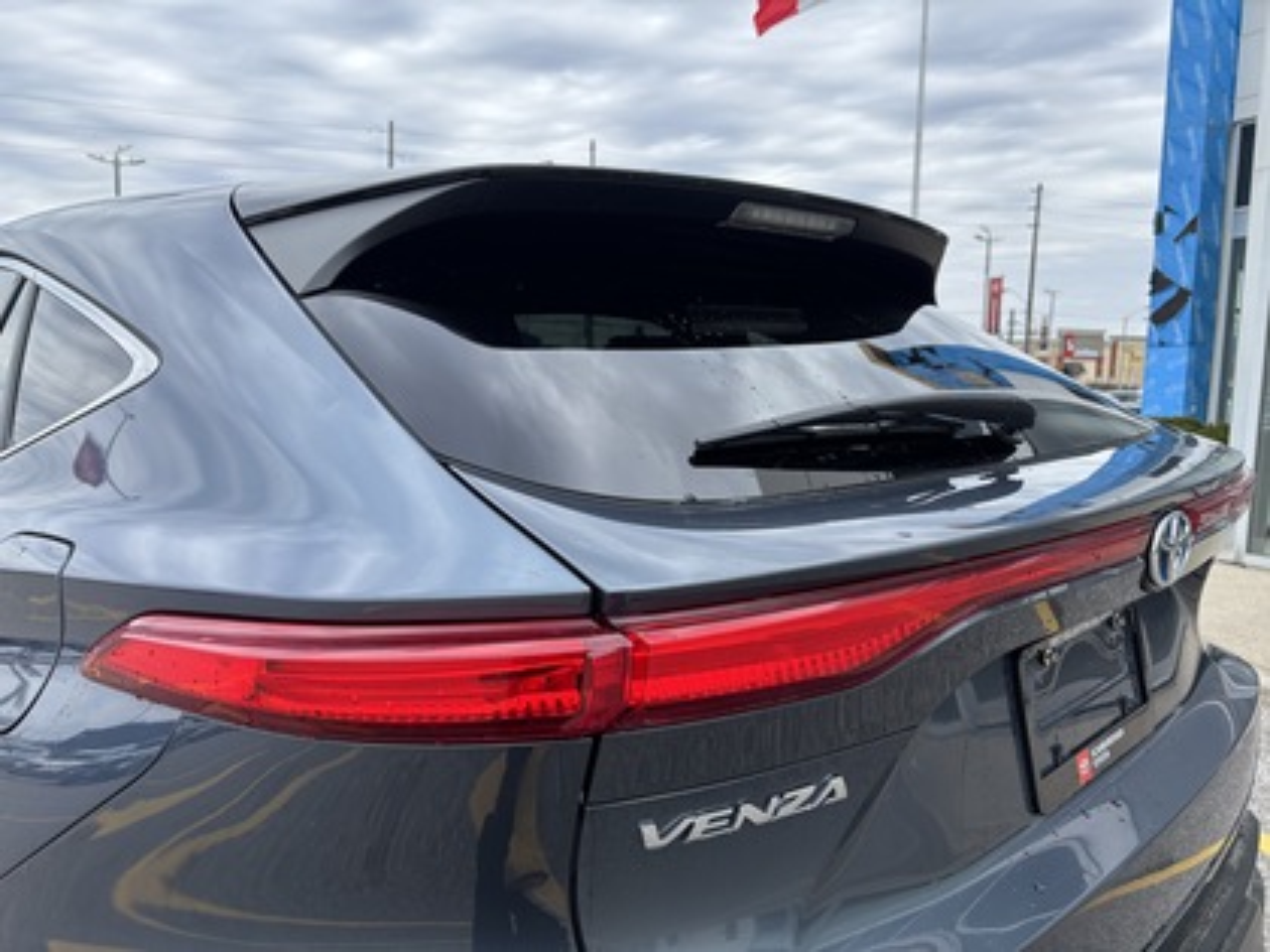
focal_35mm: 26
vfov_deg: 53.1
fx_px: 954
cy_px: 476
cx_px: 635
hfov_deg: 67.3
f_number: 1.6
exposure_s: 1/1418
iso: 50
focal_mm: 5.96
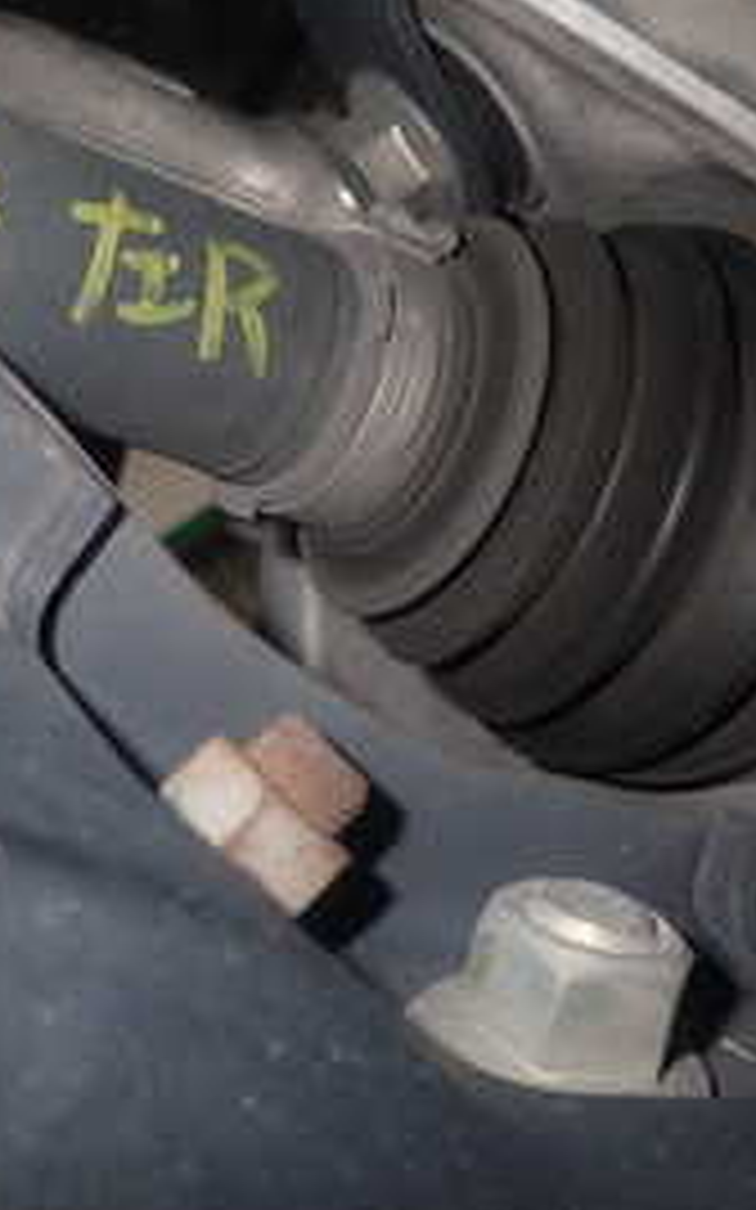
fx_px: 1946
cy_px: 382
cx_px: 135
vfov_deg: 34.2
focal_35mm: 59
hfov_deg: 21.7
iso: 200
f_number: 5.6
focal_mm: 4.5
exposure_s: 1/30
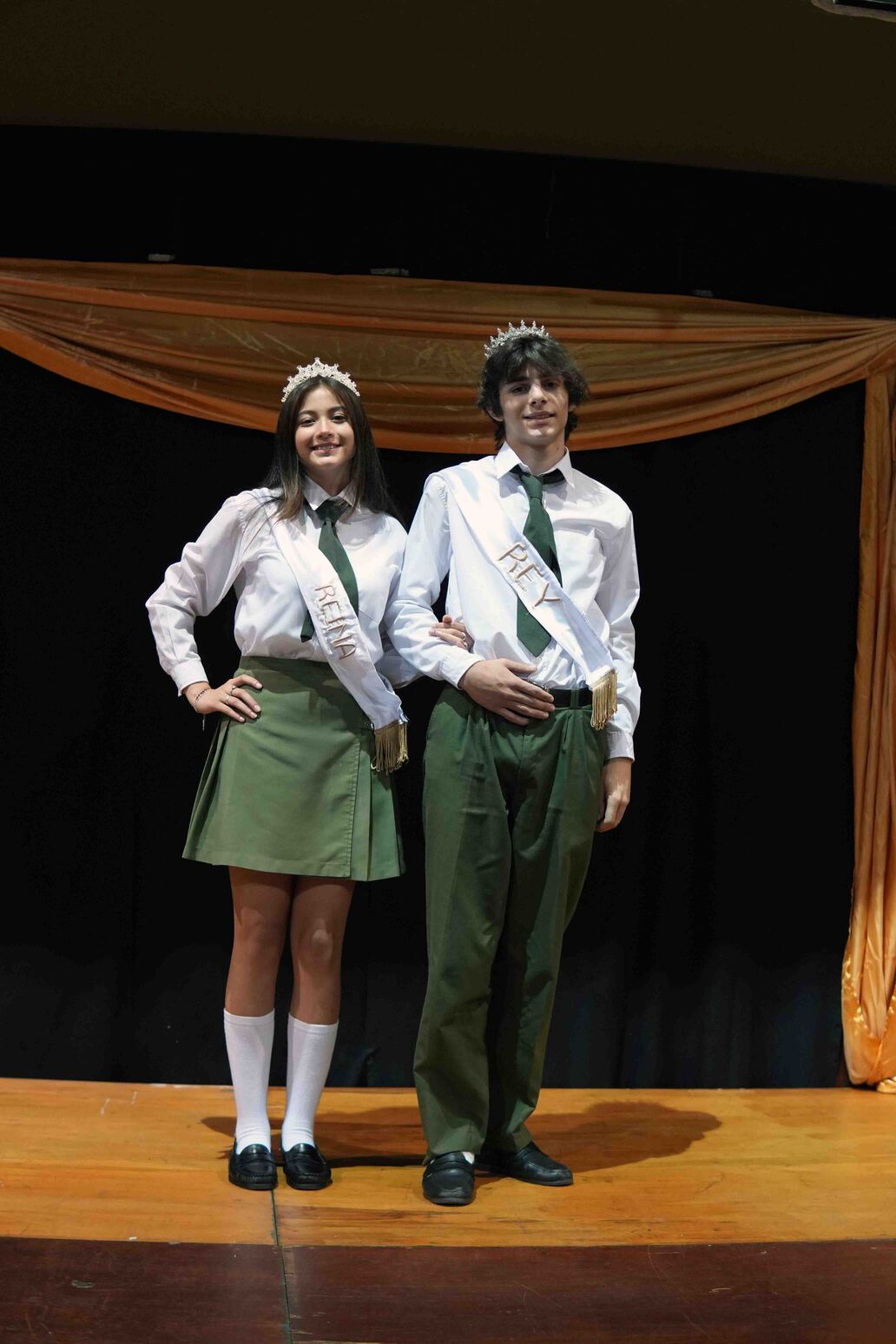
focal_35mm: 45
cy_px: 672
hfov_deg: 29.9
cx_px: 448
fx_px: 1680
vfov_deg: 43.6
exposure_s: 1/160
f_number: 2.2
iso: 1600
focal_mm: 30
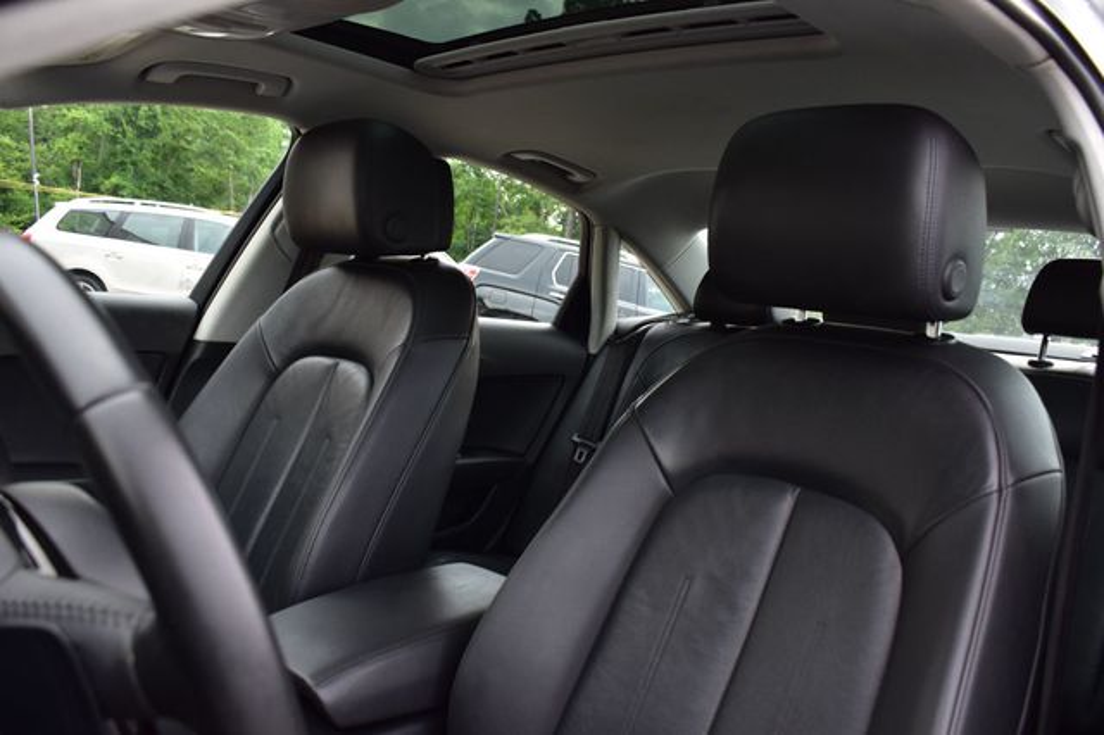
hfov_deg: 59.5
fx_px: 965
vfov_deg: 41.7
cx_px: 552
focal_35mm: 32
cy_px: 368
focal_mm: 21
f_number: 6.3
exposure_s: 1/15
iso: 500
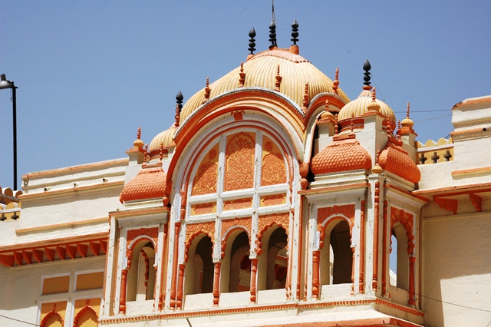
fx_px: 1595
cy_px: 164
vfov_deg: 11.7
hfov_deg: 17.5
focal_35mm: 117
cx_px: 246
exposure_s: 1/500
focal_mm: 78
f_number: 11
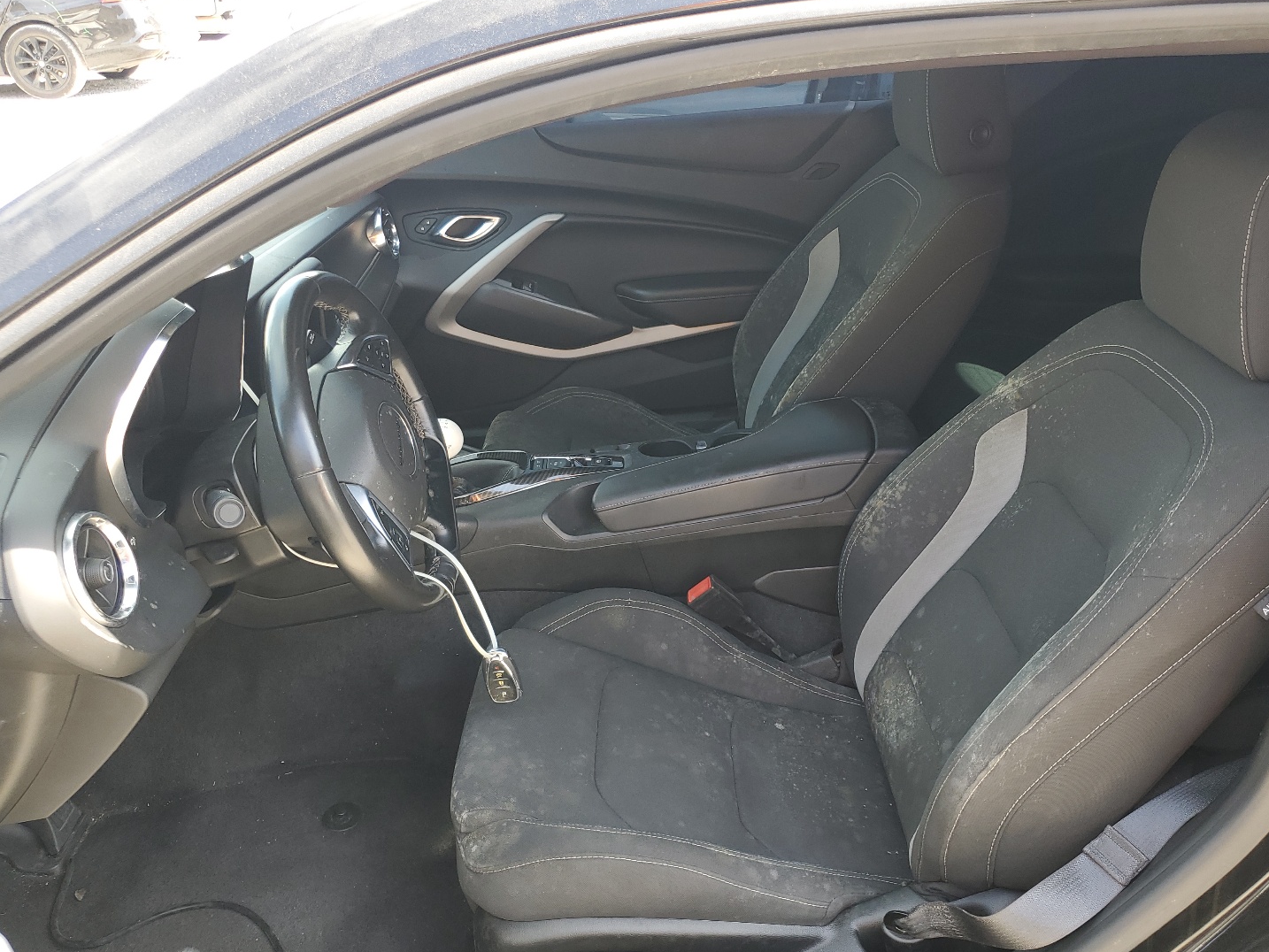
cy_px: 489
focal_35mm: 29
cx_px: 680
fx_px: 1063
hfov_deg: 61.6
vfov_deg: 48.2
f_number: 1.5
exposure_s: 1/130
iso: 50
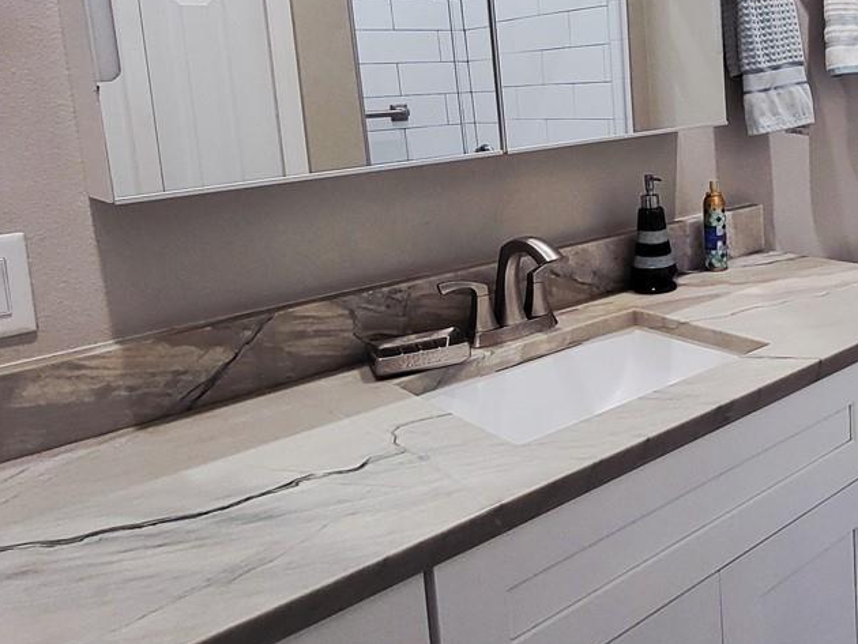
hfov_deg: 50.5
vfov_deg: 41.8
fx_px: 818
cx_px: 733
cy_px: 170
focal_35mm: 33
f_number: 2.2
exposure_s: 1/60
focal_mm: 1.74
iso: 250
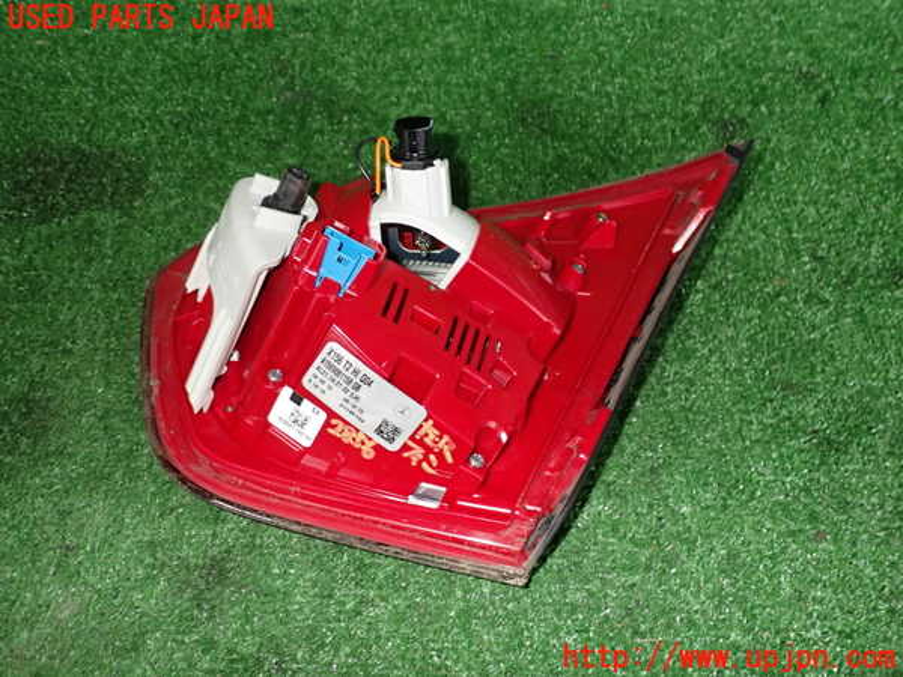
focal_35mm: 30
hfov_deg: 60.0
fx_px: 783
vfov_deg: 46.8
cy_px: 338
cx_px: 452
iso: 400
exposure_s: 1/30
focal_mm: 5.4
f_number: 6.3
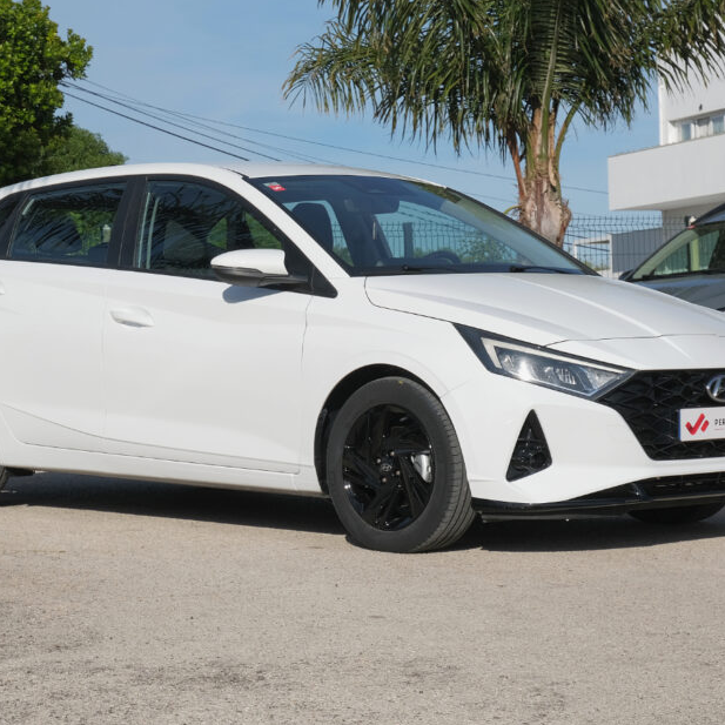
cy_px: 340
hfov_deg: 18.1
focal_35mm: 96
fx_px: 2275
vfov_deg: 18.1
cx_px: 343
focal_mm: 45
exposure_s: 1/500
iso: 160
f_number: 9
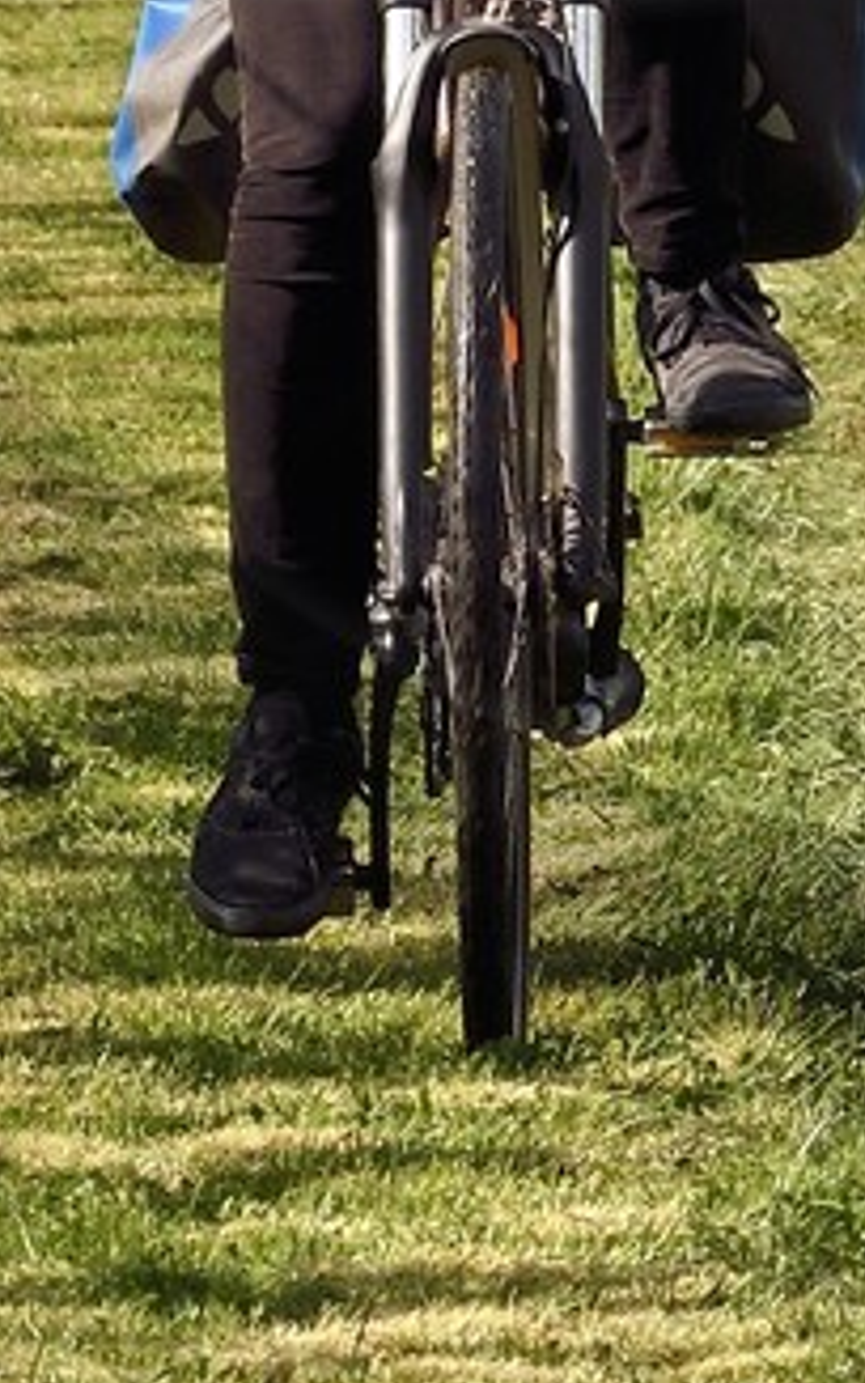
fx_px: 34859
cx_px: 1145
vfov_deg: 2.3
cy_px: -702
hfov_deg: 1.4
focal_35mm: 925
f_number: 14
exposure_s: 1/250
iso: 200
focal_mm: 185
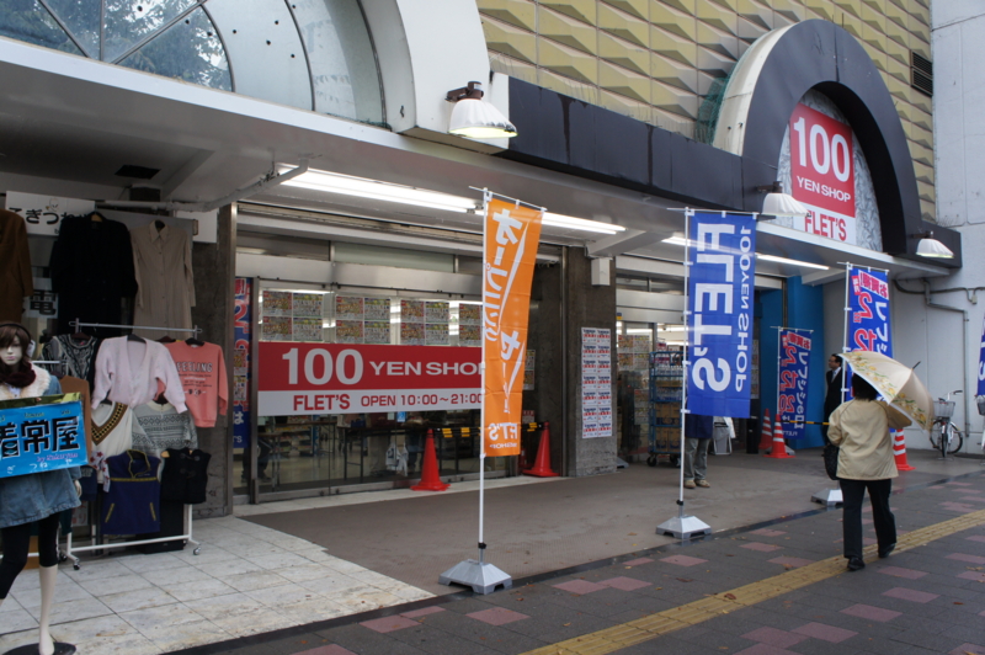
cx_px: 492
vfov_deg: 43.5
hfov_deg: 62.0
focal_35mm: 30
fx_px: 820
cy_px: 328
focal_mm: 20
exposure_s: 1/200
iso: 500
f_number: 5.6
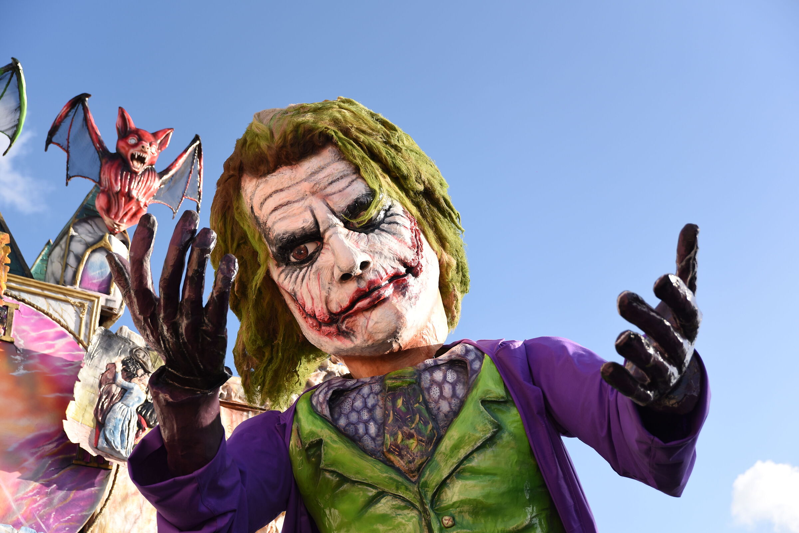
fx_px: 1221
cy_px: 266
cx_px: 400
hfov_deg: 36.2
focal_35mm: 55
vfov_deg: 24.6
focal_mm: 55
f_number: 2.8
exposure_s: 1/1000
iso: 125
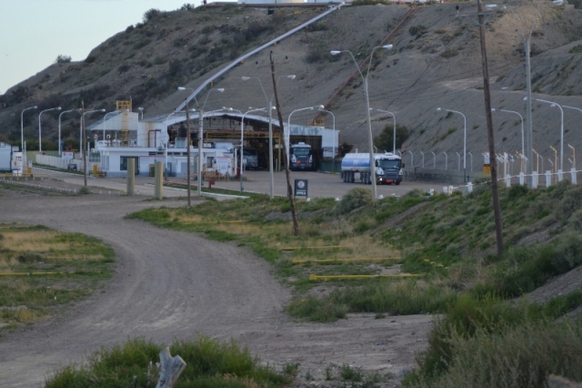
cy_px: 194
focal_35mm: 180
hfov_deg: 11.4
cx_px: 291
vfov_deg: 7.6
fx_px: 2908
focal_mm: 120
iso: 360
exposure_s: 1/500
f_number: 5.6
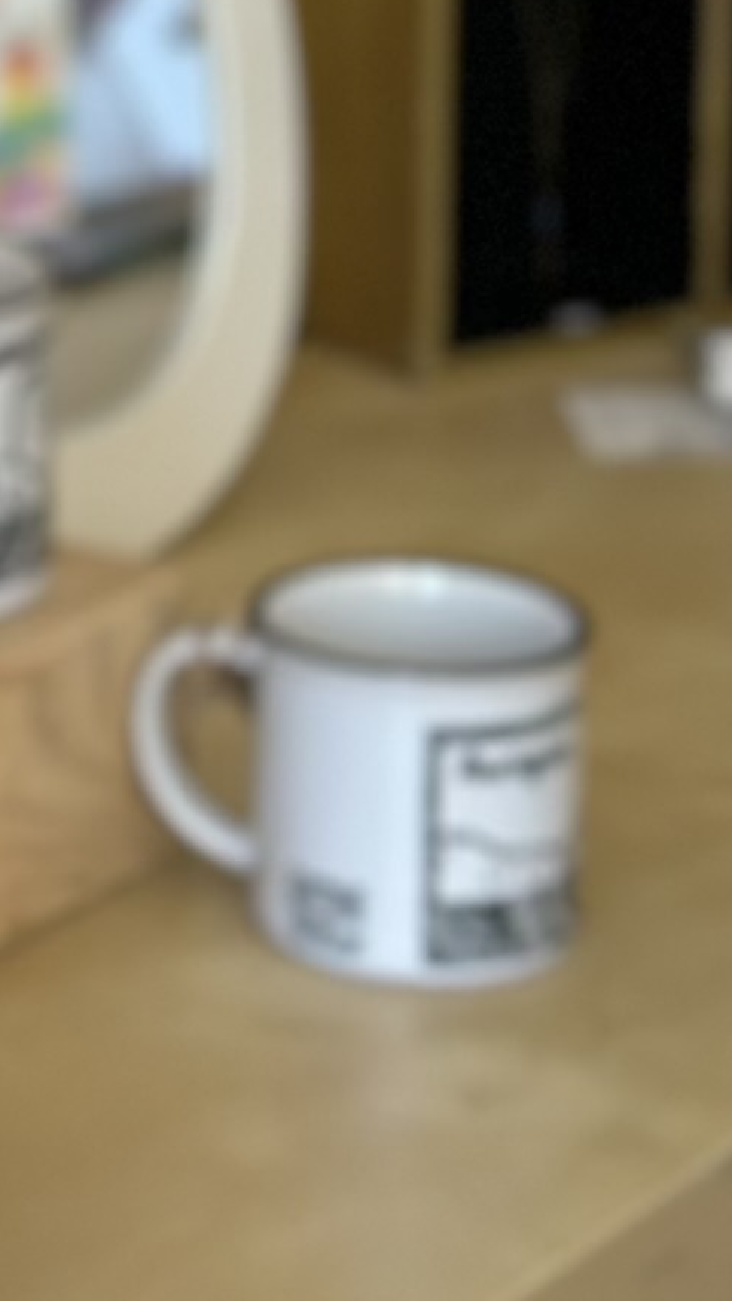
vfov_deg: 8.7
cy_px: -697
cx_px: -1241
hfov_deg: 4.9
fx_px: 8318
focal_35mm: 241
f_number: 1.78
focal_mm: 6.86
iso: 80
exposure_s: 1/198
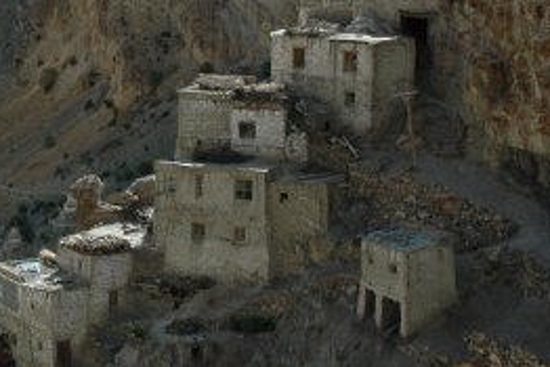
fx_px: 1513
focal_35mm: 99
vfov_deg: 13.7
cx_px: -109
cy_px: 50
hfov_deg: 19.4
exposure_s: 1/250
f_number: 9
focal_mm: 24
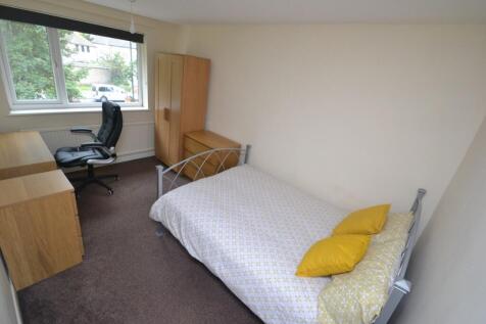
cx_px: 243
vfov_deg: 77.3
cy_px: 162
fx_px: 202
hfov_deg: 100.4
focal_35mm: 15
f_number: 8
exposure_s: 1/100
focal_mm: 10
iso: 1600
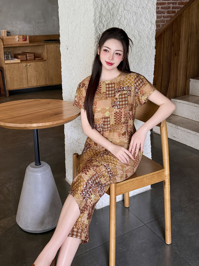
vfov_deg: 39.7
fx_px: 368
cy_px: 133
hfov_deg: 30.3
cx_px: 100
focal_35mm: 48
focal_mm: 6.76
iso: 100
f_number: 1.8
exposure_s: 1/60
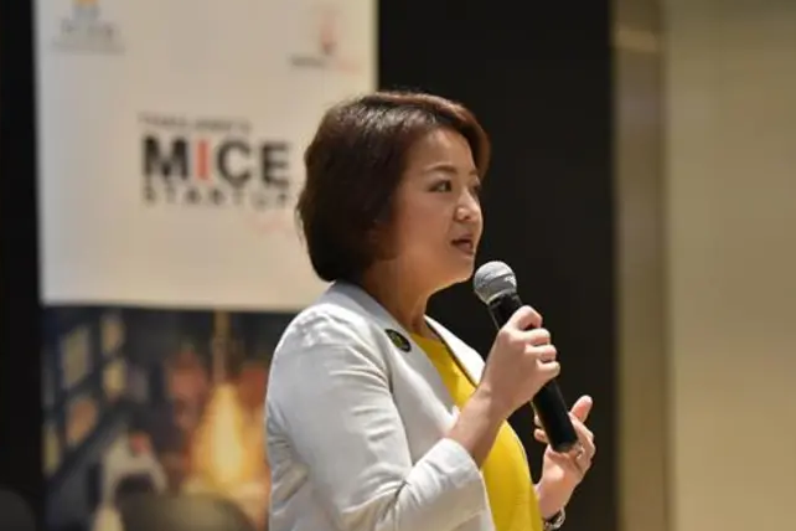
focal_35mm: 141
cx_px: 394
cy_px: 263
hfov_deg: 14.6
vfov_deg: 9.7
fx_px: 3117
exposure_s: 1/160
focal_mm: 116
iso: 5000
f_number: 2.8
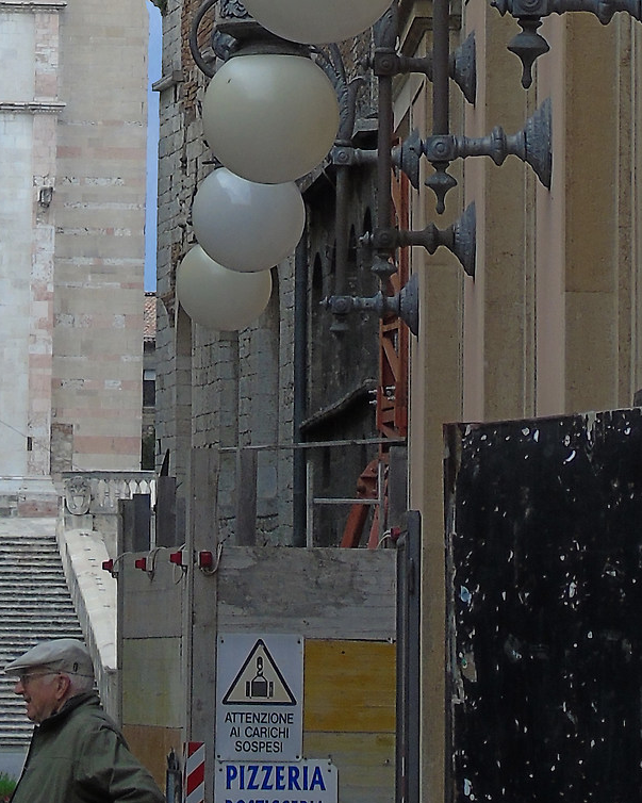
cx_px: 238
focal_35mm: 292
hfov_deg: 5.3
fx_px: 6937
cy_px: -307
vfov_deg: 6.6
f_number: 4.3
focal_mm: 17
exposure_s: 1/200
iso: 80
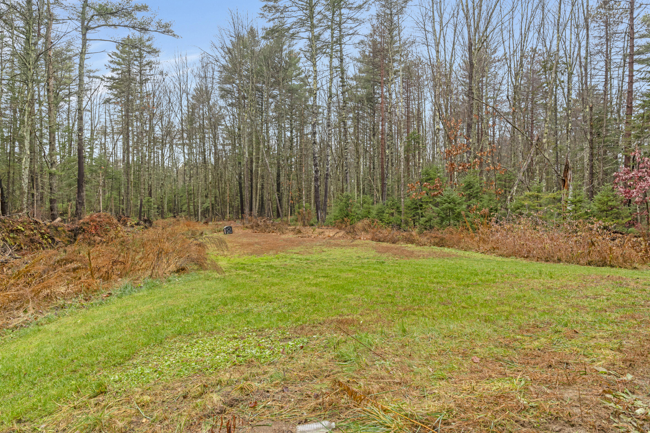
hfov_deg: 81.2
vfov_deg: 59.5
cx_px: 321
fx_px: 379
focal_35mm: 21
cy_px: 208
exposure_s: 1/90
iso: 800
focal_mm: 20
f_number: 8
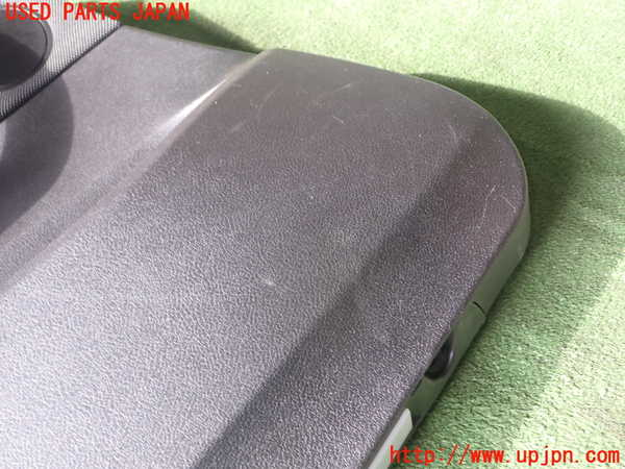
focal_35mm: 32
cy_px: 234
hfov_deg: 56.8
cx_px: 312
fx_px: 578
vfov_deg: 44.2
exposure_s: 1/40
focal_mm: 5.79
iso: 200
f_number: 2.4
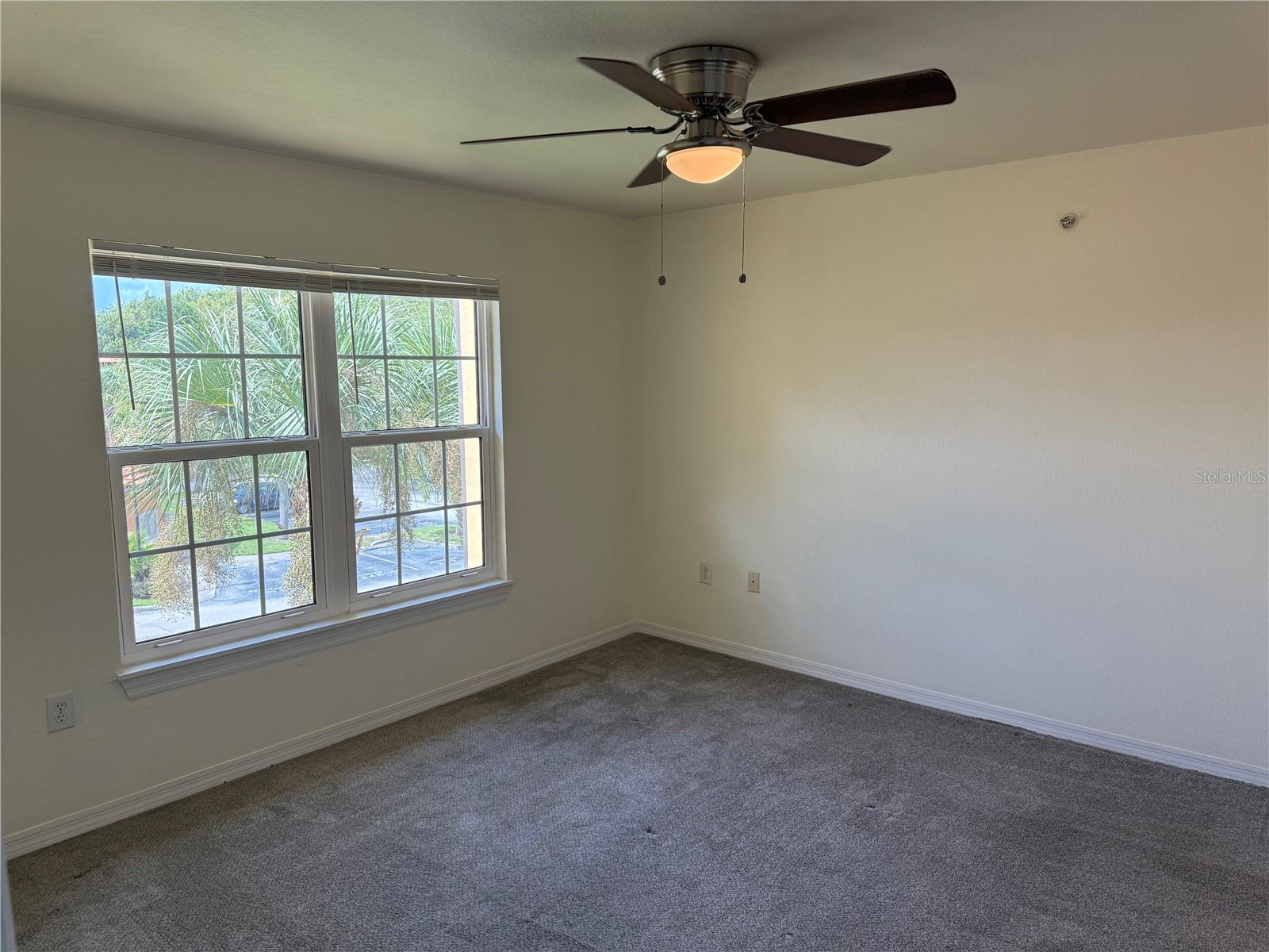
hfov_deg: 71.6
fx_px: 880
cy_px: 476
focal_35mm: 24
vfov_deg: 56.8
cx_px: 634
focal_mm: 6.76
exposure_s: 1/265
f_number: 1.78
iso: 100
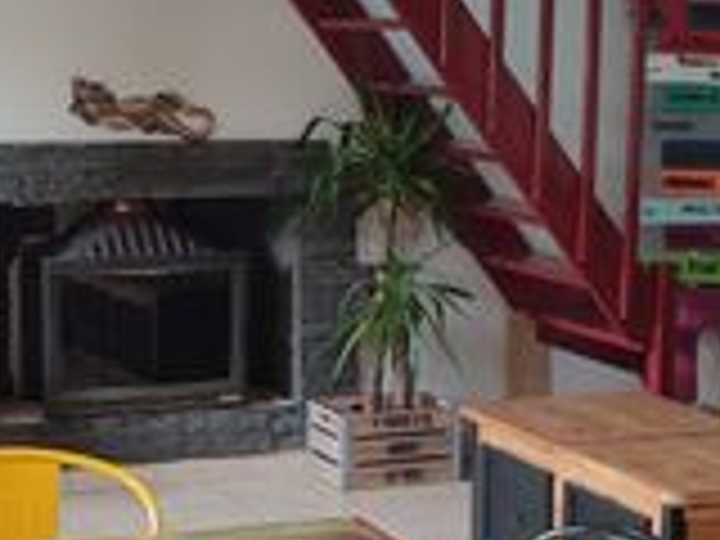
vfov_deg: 15.7
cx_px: 320
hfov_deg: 20.9
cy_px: 396
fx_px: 1955
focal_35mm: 94
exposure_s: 1/33
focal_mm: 6.04
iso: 278
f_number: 1.9
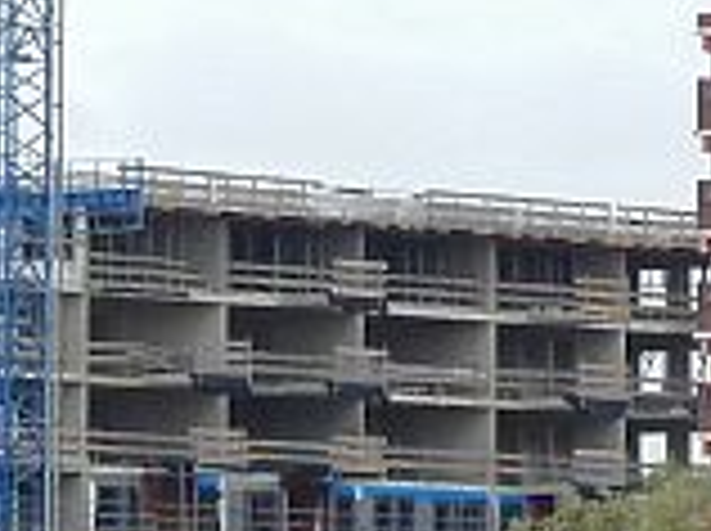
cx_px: 486
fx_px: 12777
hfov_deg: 3.2
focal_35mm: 623
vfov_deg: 2.4
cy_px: 234
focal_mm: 15.8
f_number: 4.3
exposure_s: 1/40
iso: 125
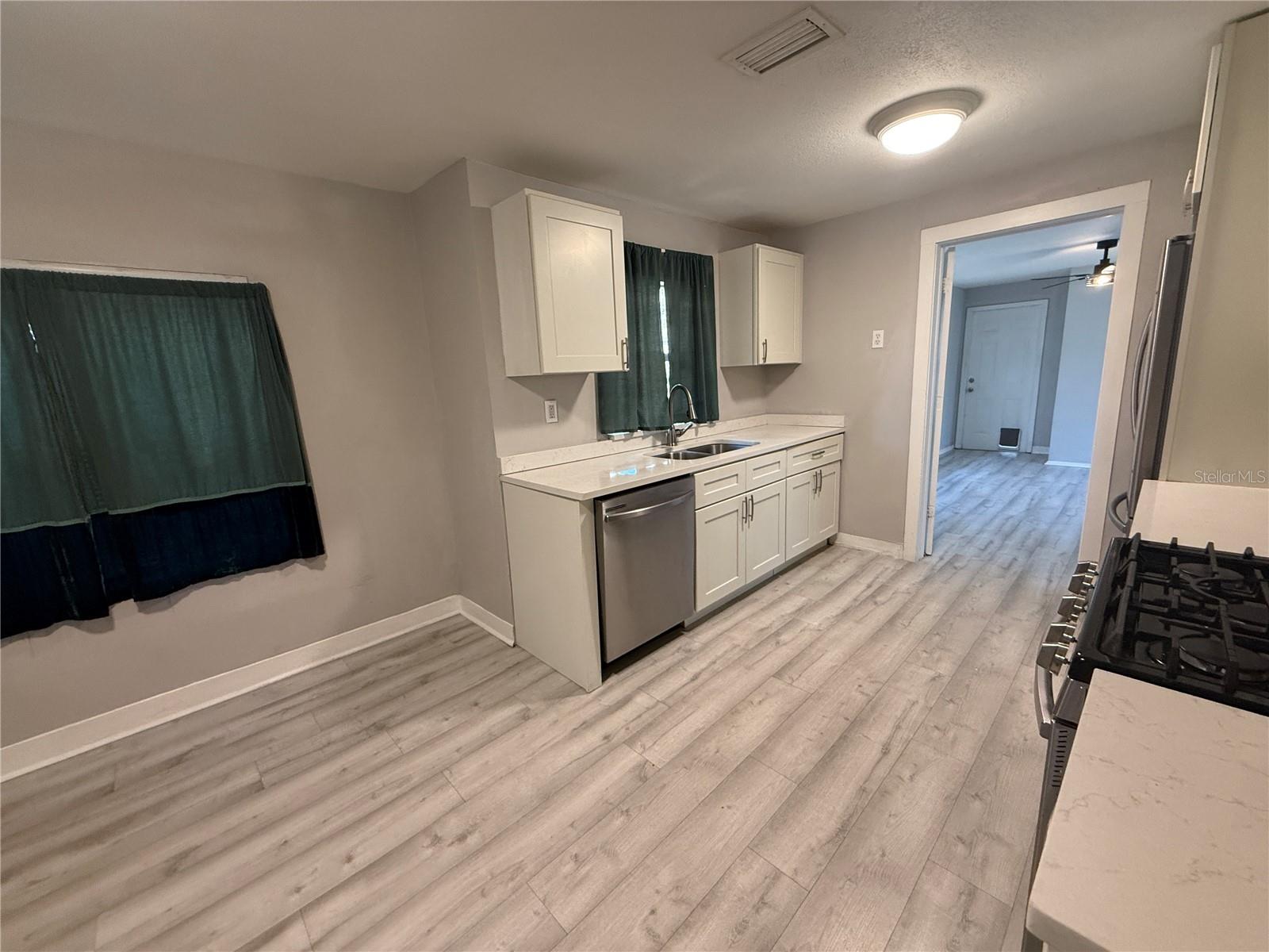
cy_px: 476
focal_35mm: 14
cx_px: 634
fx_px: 513
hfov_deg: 102.1
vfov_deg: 85.7
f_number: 2.2
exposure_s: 1/60
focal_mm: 2.22
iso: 250
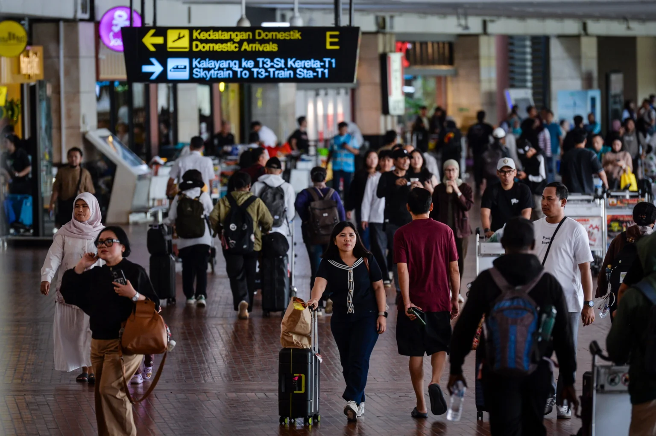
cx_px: 328
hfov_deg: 10.3
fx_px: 3642
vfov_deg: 6.9
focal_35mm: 200
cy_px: 218
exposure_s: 1/400
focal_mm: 200
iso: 800
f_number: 3.5
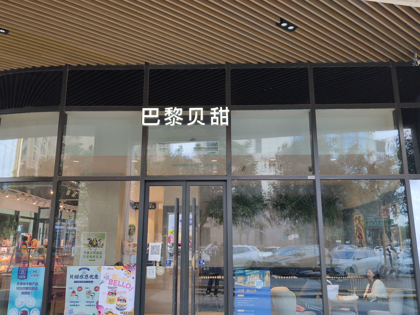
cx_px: 210
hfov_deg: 60.0
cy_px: 158
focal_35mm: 30
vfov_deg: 46.8
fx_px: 364
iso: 126
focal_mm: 4.75
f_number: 1.75
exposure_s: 1/100
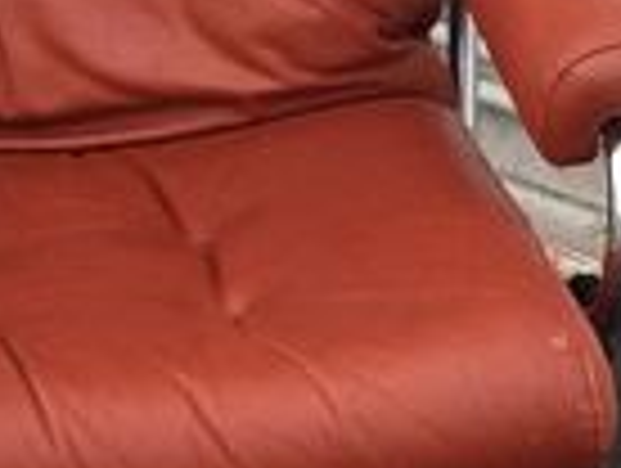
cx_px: -81
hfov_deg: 10.0
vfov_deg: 7.6
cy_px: 452
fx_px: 3504
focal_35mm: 195
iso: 32
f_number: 2.2
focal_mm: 4.12
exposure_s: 1/641
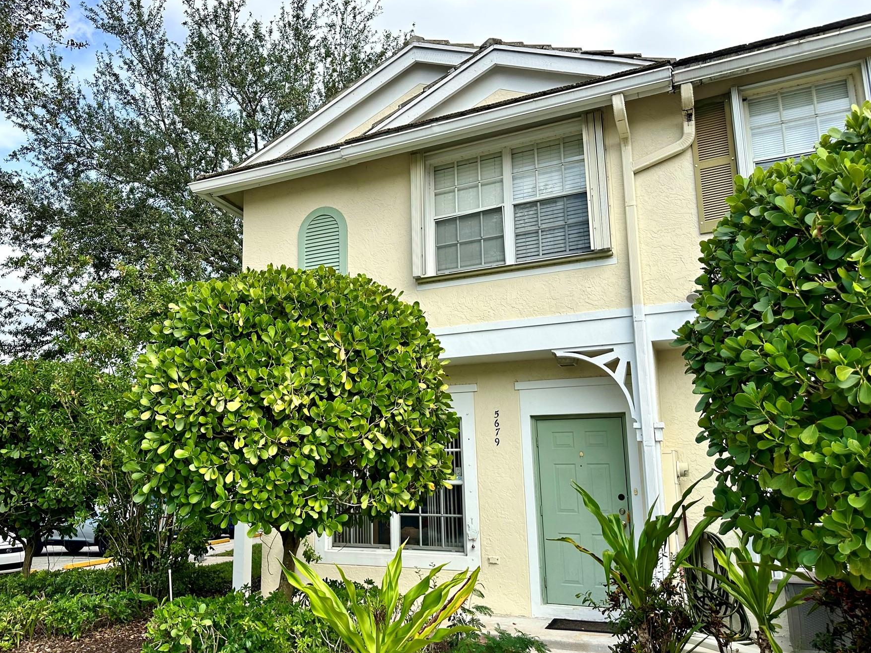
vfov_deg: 49.7
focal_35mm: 28
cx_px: 365
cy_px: 351
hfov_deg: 63.1
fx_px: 705
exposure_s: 1/2028
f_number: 1.78
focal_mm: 6.86
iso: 80
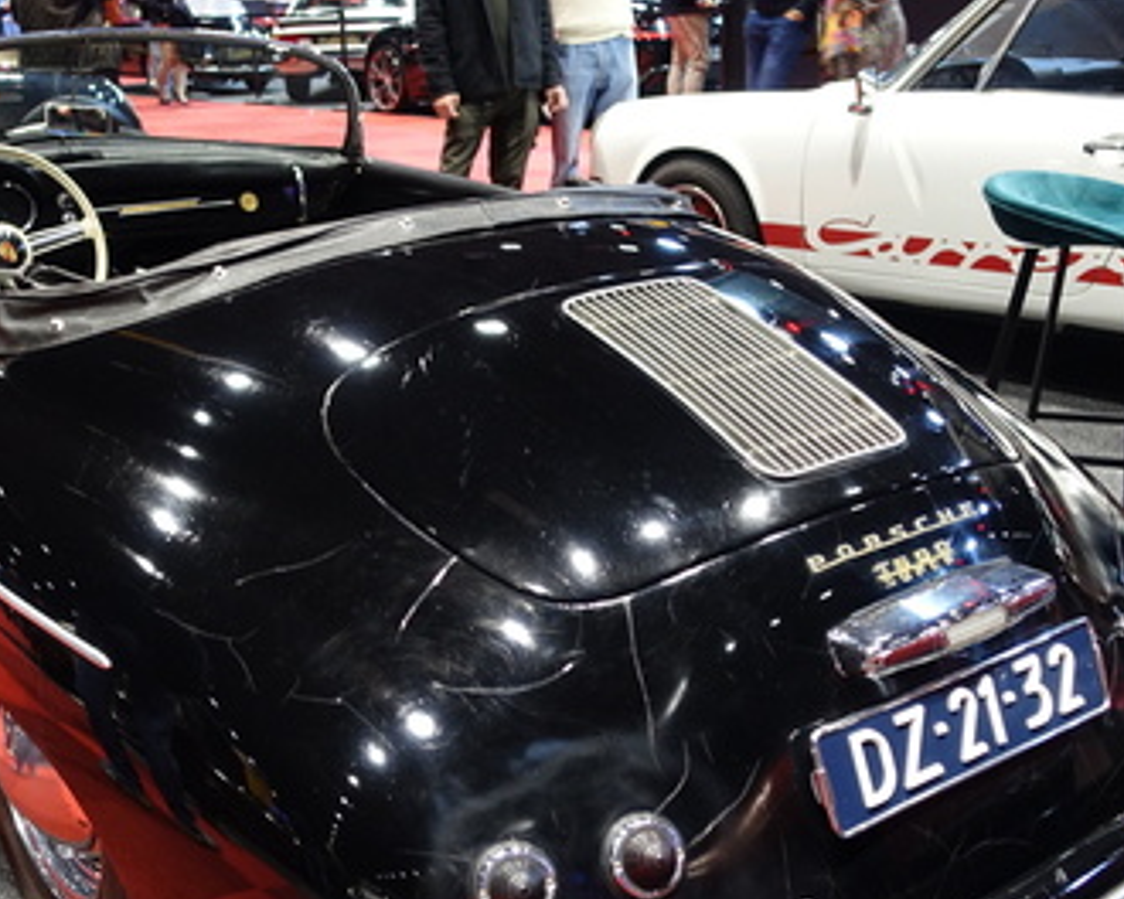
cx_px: 446
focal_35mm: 41
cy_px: 616
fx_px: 1364
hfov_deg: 44.5
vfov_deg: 36.0
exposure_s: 1/30
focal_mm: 8.8
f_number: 1.8
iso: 400
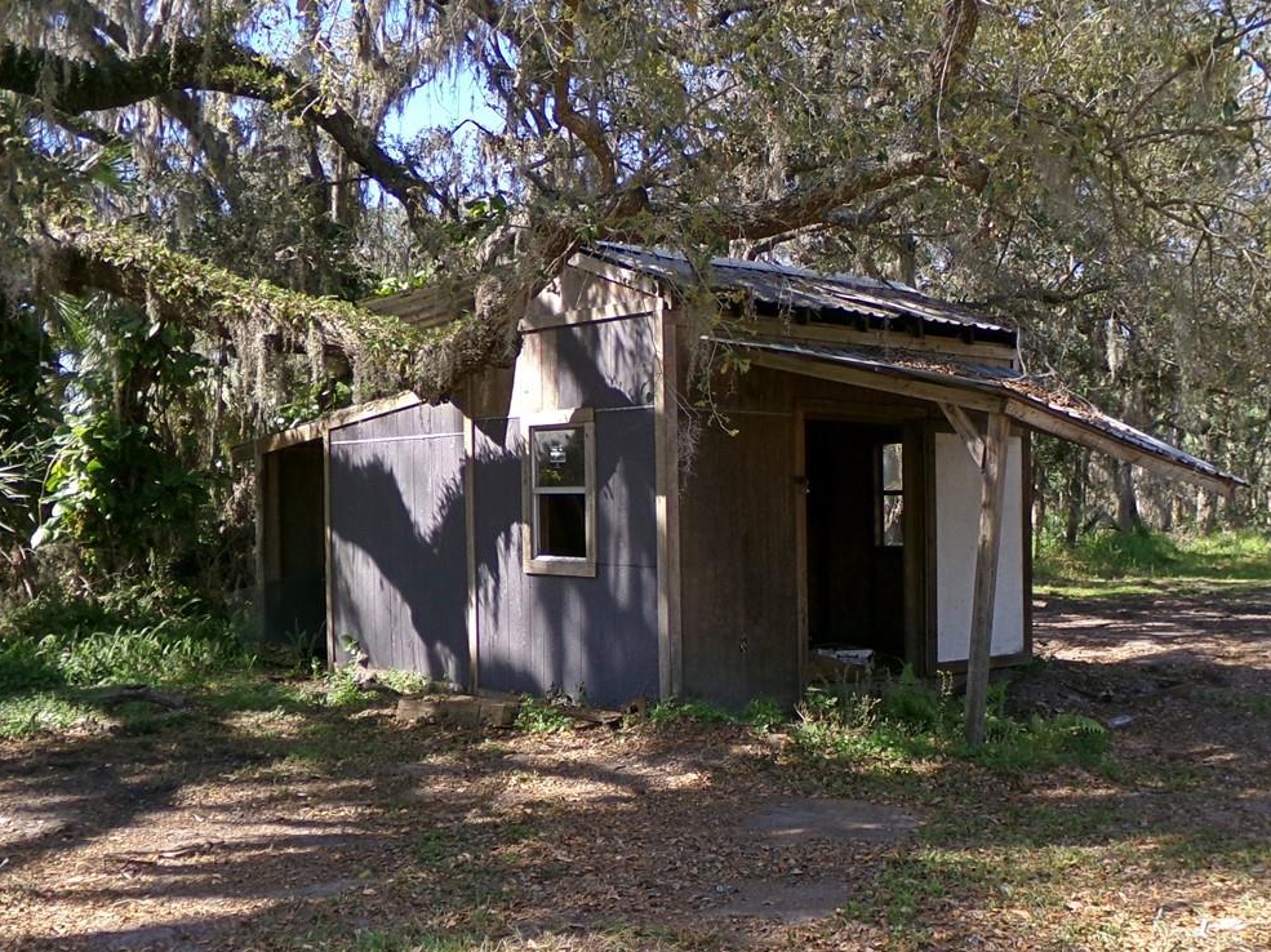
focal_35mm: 39
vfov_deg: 36.7
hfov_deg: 47.8
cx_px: 698
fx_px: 1431
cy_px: 557
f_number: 3.7
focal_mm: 4.3
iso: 100
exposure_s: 1/280
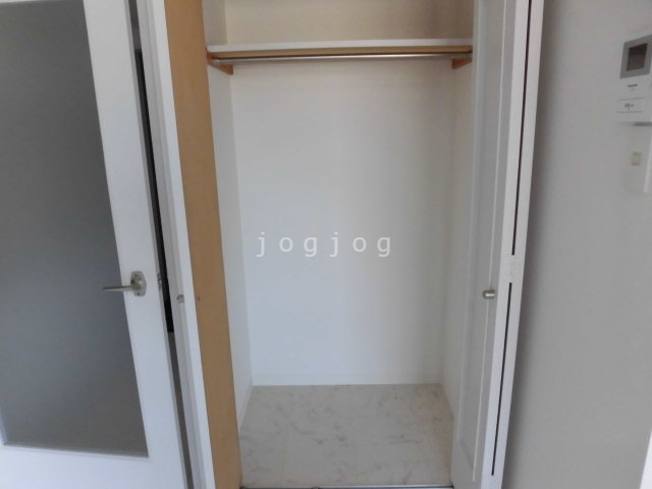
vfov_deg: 56.8
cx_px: 326
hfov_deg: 71.6
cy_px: 244
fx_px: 452
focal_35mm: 24
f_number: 3.1
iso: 250
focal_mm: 4.3
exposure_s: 1/50
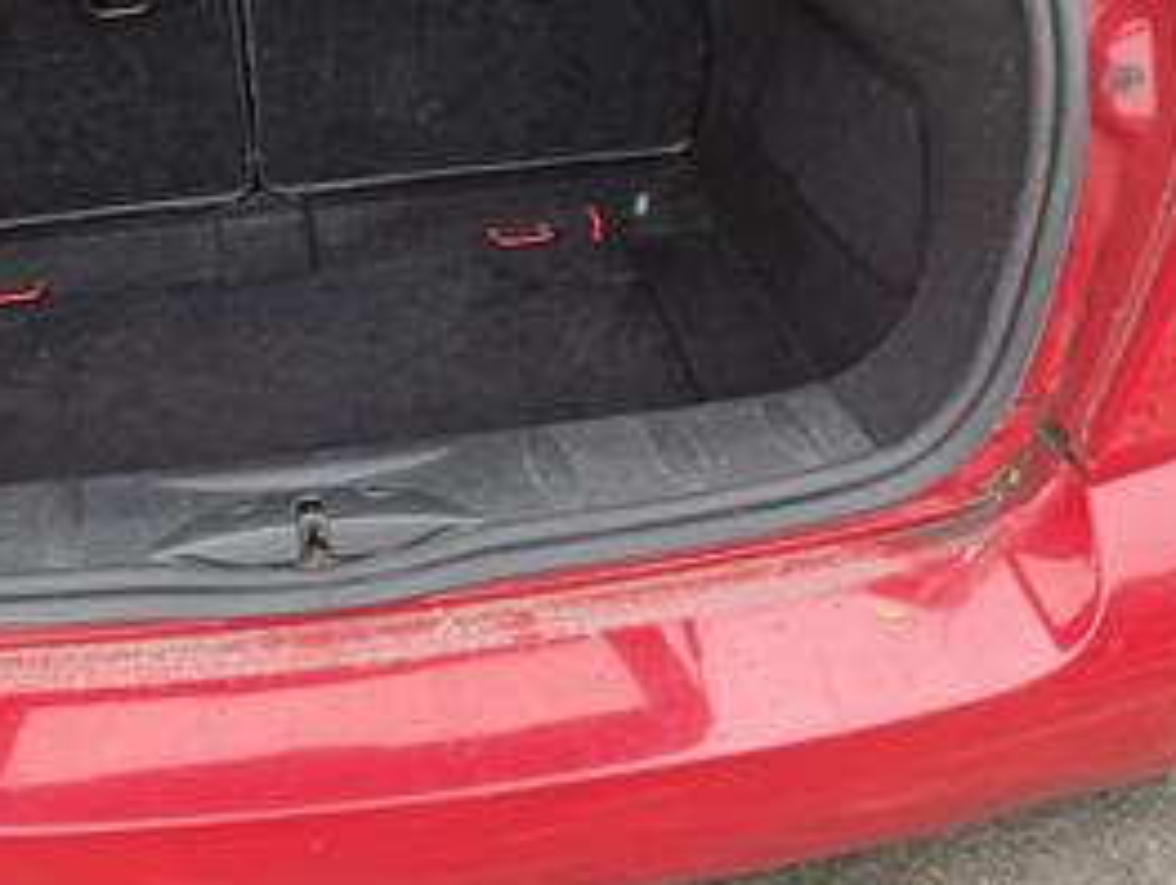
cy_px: 94
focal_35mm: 44
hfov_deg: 40.9
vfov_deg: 31.5
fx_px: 1497
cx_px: 215
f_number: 1.7
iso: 80
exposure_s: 1/182
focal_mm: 6.3
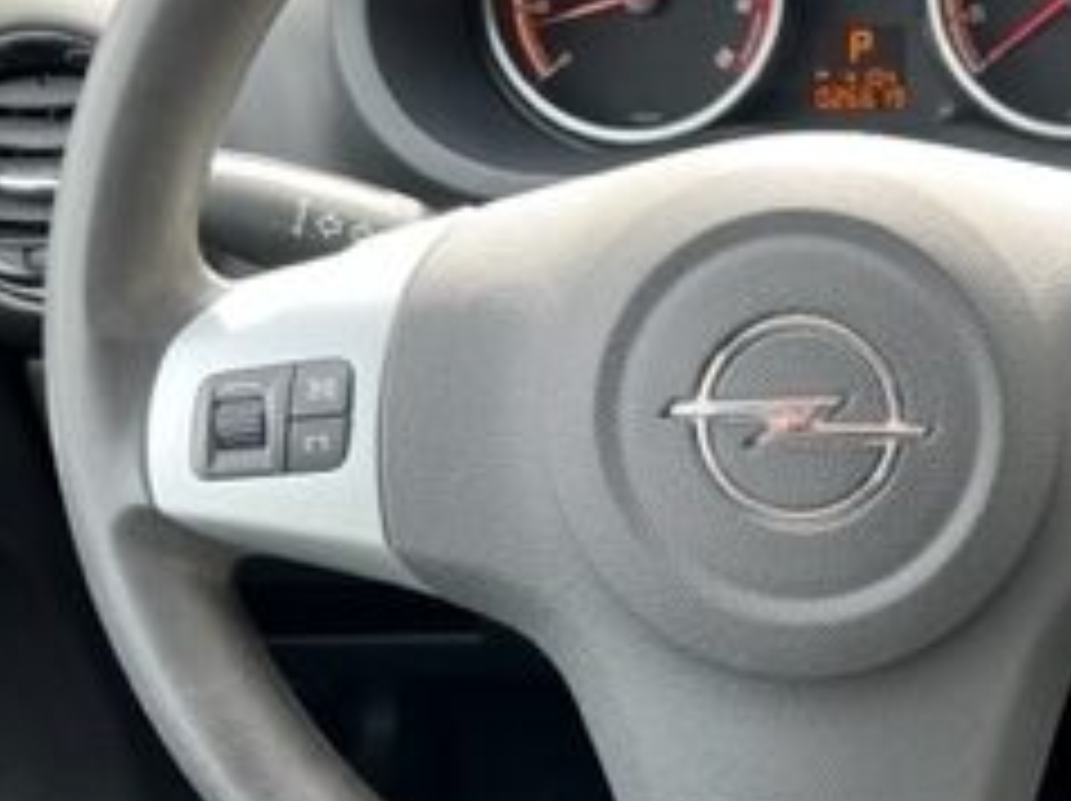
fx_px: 2164
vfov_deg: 20.7
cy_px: 648
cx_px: 918
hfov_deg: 27.0
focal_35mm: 70
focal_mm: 5.7
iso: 40
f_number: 1.5
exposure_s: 1/121
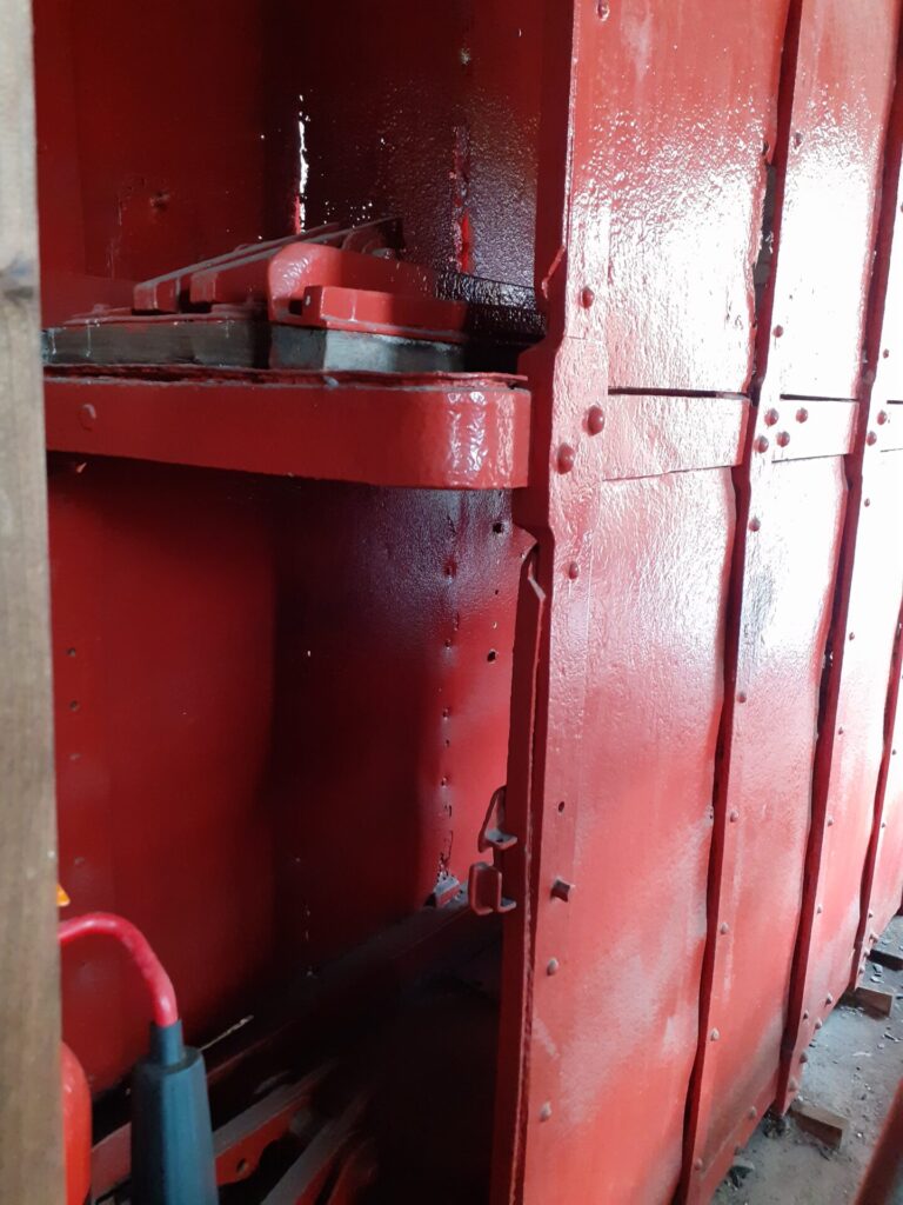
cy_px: 602
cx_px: 452
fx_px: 939
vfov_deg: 65.3
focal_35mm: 27
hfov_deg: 51.4
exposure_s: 1/25
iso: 200
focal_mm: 3.6
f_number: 1.9
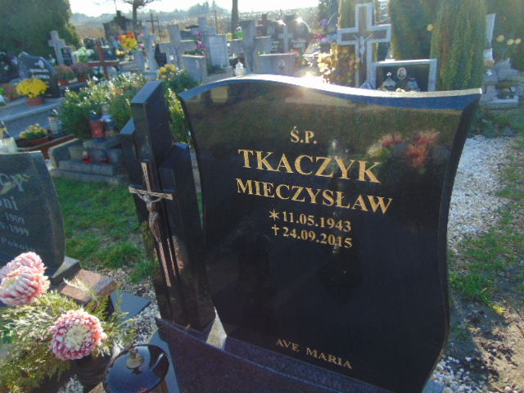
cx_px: 262
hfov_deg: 69.4
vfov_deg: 54.9
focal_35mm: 25
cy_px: 196
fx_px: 378
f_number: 3
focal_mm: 4.5
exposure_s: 1/320
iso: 80
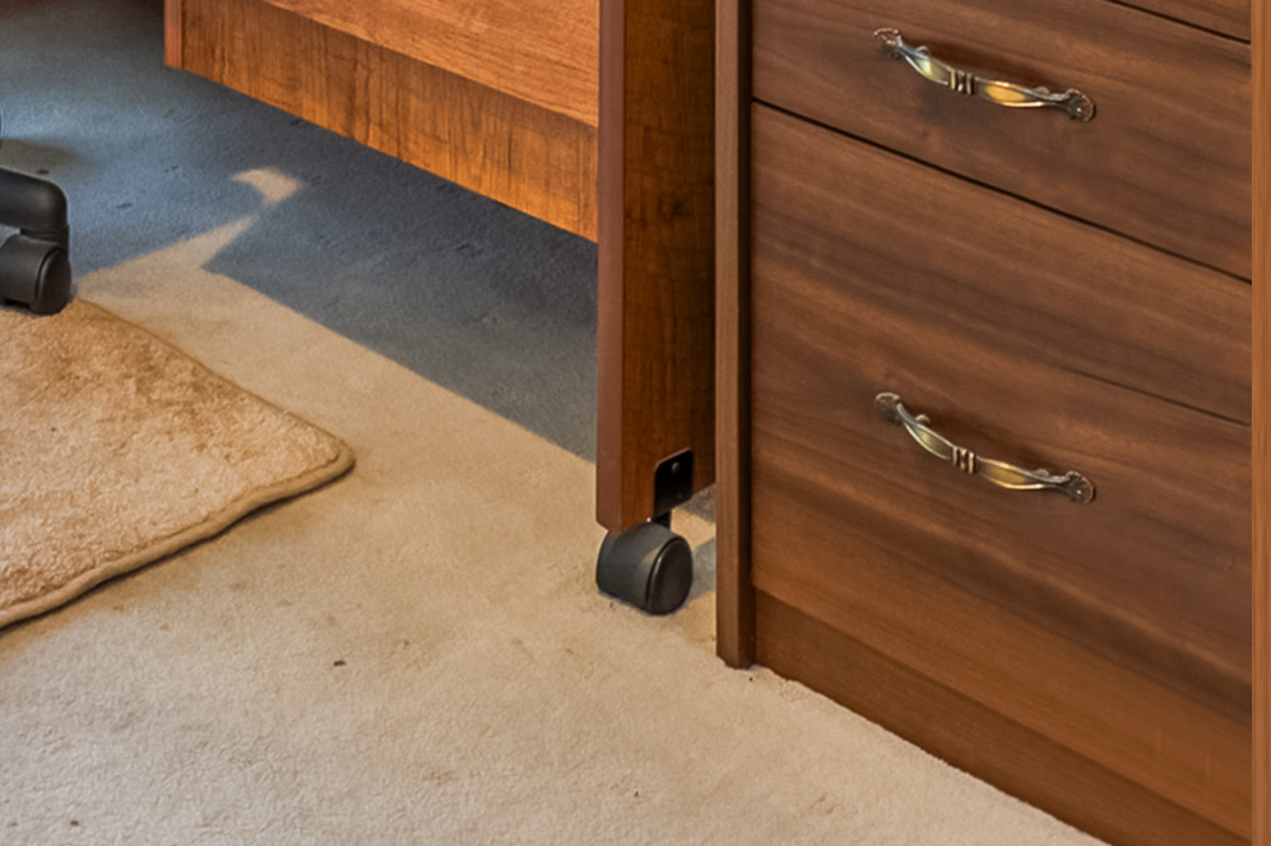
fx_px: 3000
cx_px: -69
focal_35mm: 85
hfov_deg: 22.8
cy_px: -1064
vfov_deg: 13.0
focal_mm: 14
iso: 50
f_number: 7.1
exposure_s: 1/5
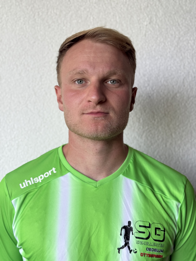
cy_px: 130
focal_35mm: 48
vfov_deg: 39.7
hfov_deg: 30.3
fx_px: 362
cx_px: 98
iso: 50
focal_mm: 6.76
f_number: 1.78
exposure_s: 1/140
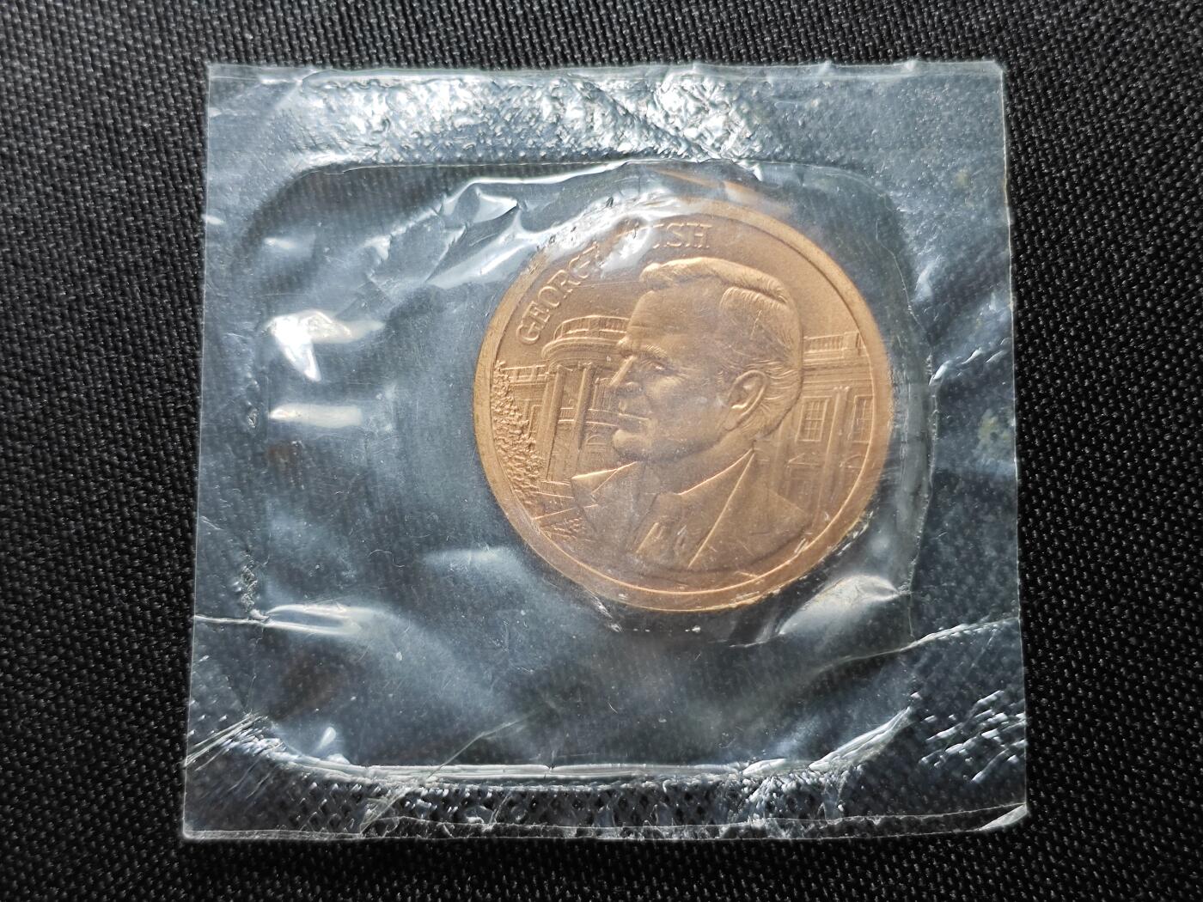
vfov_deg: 29.7
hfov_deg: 38.9
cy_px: 451
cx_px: 602
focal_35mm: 49
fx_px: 1703
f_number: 1.6
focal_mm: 5.84
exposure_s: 1/64
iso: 80
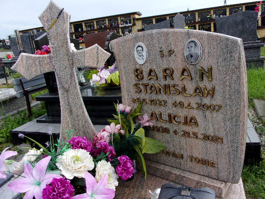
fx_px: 214
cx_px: 132
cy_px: 100
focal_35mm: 28
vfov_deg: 49.7
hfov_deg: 63.4
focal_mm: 5.1
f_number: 10.8
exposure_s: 1/50
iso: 80
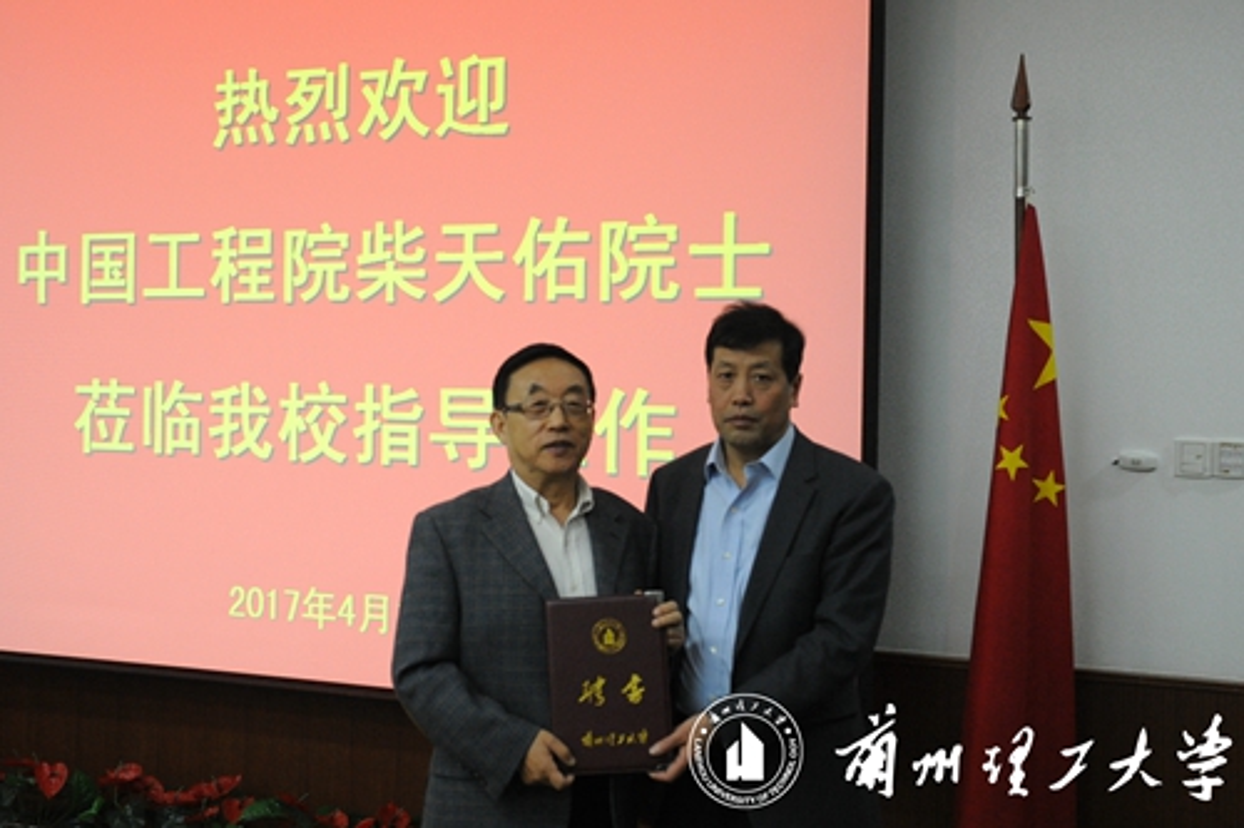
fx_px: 1313
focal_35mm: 38
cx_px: 622
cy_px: 414
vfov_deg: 35.0
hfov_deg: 50.7
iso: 3200
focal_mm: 38
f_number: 3.2
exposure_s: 1/125
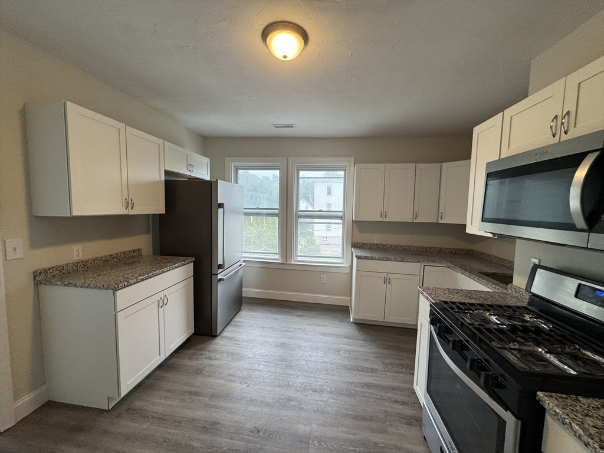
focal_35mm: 14
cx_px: 302
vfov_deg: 85.7
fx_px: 244
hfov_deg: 102.1
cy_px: 226
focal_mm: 2.22
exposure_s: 1/120
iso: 125
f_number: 2.2
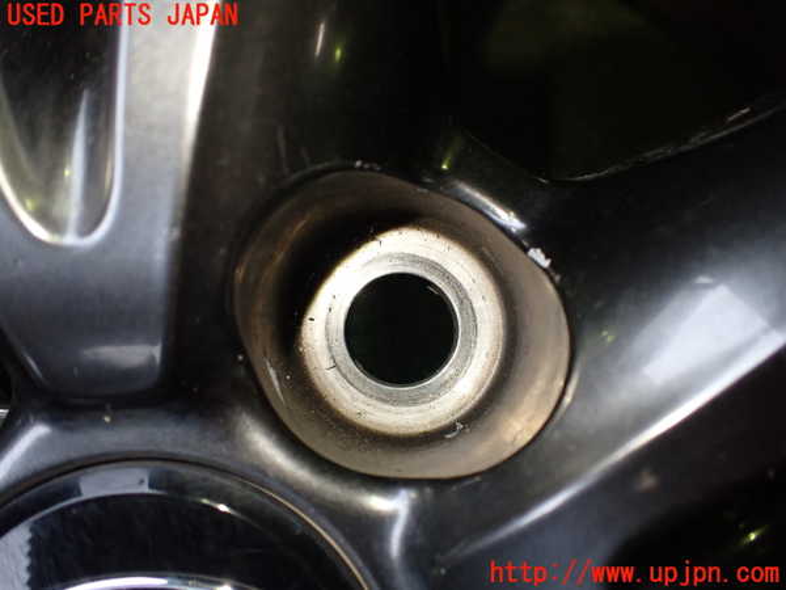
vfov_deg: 46.8
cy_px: 295
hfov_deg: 60.0
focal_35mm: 30
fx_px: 681
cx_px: 393
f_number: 2.3
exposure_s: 1/125
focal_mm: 5.4
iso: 320
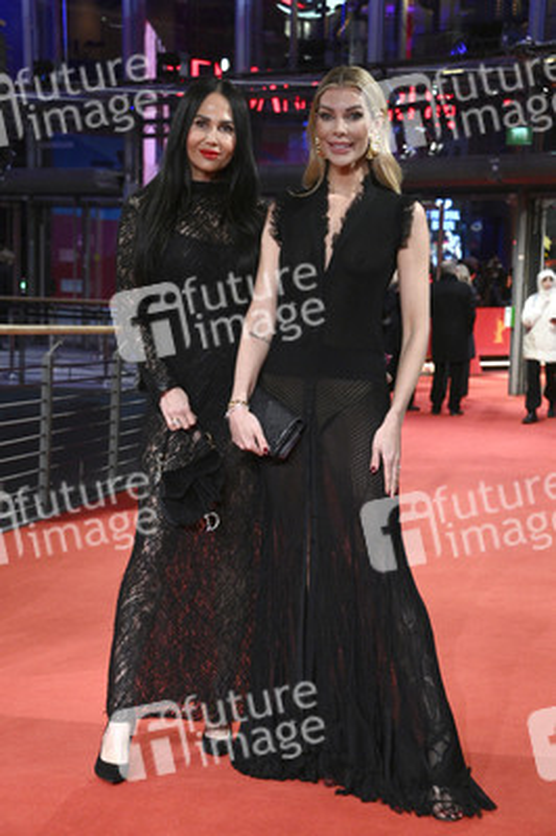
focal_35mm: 68
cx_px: 278
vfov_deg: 29.7
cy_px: 418
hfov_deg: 20.0
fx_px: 1578
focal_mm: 68
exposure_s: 1/250
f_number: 5.6
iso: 6400
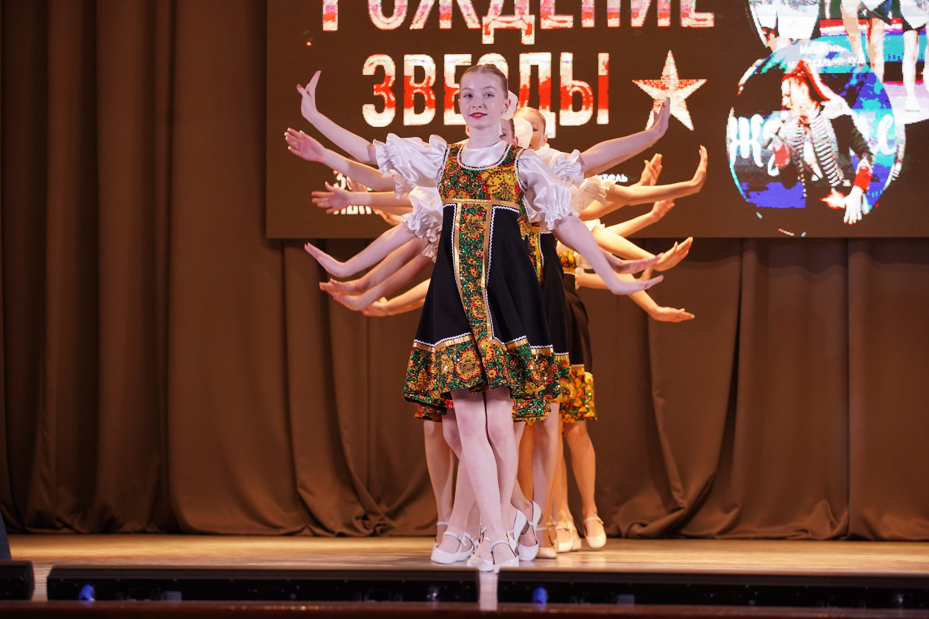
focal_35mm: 104
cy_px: 310
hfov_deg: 19.6
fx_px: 2684
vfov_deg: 13.2
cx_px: 464
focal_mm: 104
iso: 3200
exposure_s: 1/500
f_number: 4
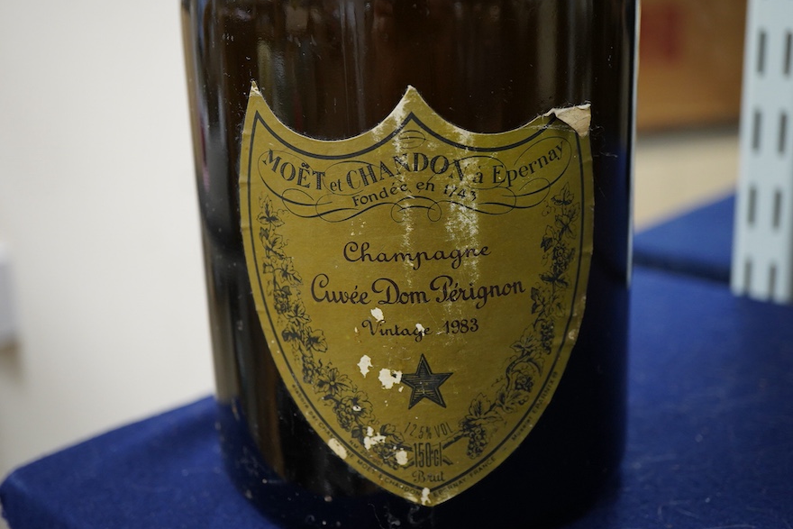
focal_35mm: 46
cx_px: 391
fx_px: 1013
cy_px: 268
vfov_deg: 29.3
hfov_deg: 42.7
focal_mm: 30
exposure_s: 1/125
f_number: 6.3
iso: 1250
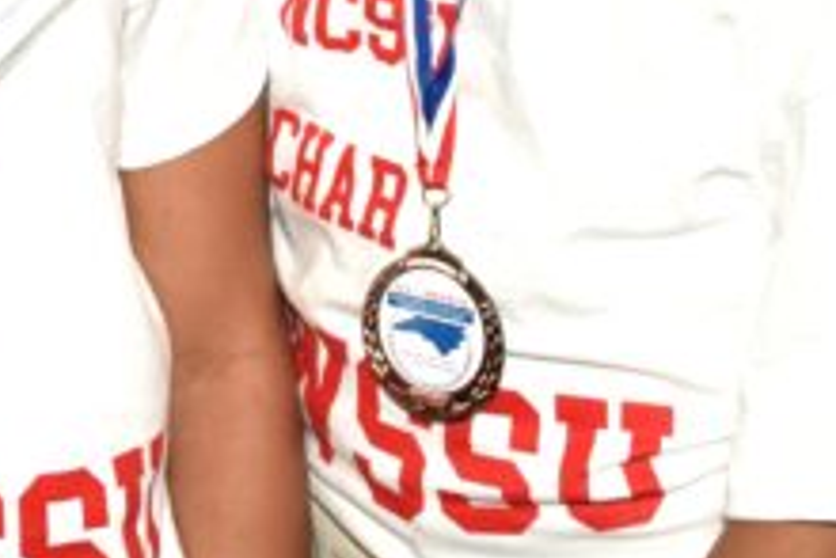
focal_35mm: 135
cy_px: -294
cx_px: -243
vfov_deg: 9.9
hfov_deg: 14.6
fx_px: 3137
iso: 500
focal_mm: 29
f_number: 6.3
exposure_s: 1/60
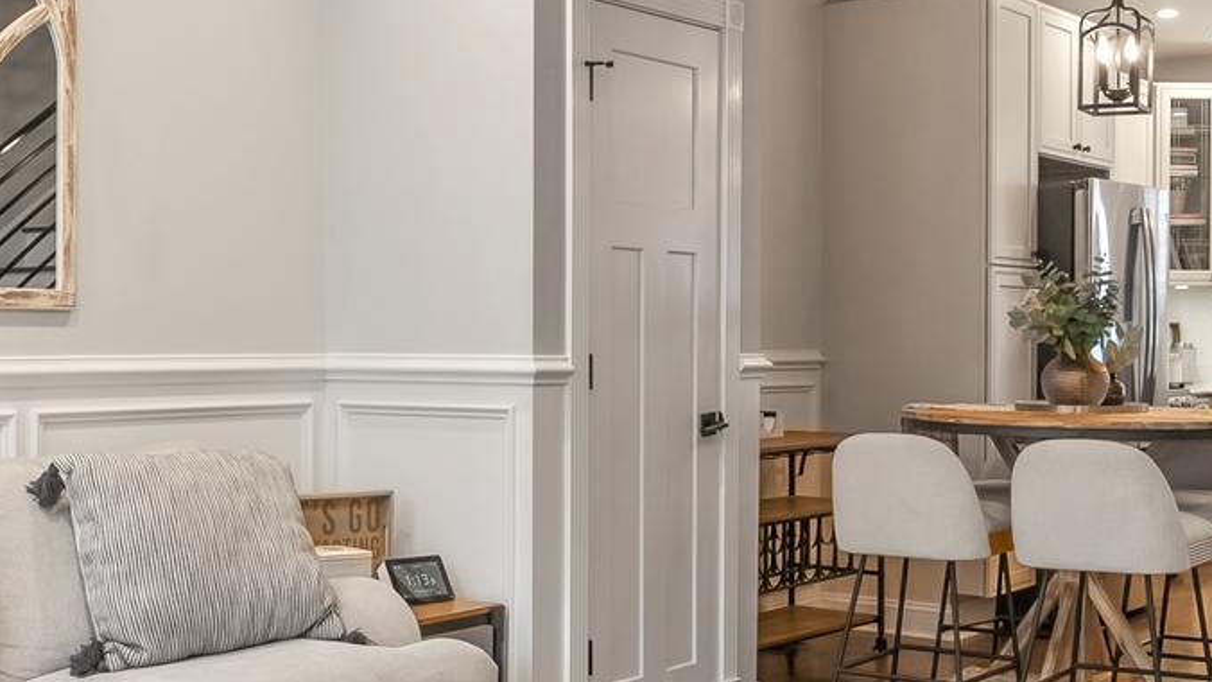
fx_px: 1735
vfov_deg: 22.2
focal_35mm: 54
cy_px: 417
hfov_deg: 38.1
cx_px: 400
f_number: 8
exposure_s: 1/8
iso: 400
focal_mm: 17
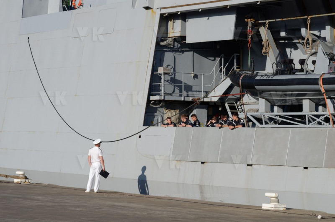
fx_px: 975
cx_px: 168
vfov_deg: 13.0
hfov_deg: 19.5
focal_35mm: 105
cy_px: 111
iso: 100
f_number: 8
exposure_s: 1/400
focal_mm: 70
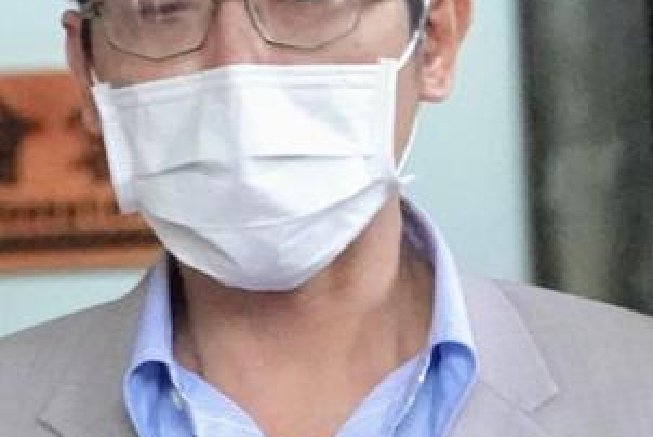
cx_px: 675
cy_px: 348
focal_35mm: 750
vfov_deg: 1.8
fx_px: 13617
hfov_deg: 2.7
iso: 4000
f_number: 4.5
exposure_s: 1/160
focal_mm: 68.44
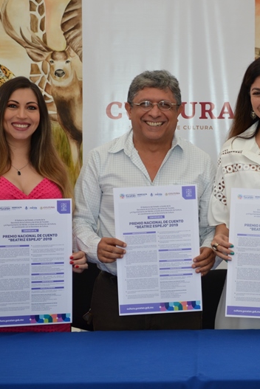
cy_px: 194
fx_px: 1179
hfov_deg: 12.5
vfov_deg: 18.7
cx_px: 211
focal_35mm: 109
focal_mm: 48
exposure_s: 1/100
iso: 400
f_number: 5.3
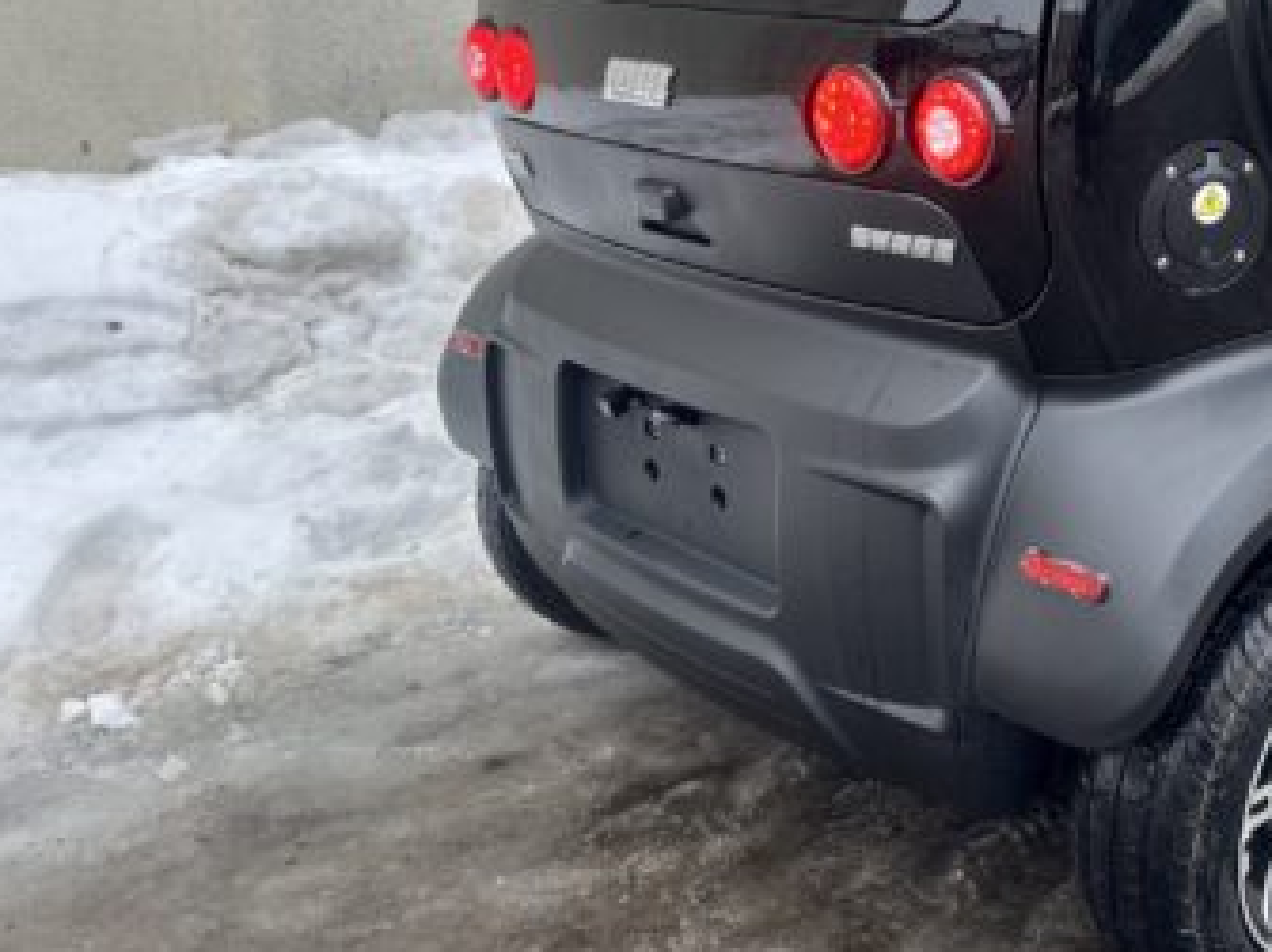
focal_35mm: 43
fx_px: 1580
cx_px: 1120
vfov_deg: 32.7
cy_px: 205
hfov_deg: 40.8
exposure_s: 1/121
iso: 80
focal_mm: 6.86
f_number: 1.78
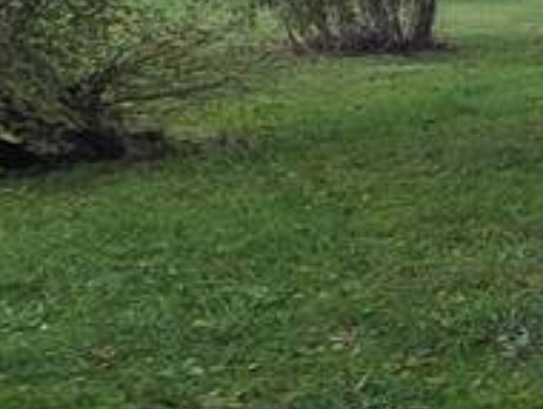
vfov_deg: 21.1
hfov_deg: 14.6
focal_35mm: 70
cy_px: 209
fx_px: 1099
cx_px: 1349
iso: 40
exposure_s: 1/206
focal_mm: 1.74
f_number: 2.2
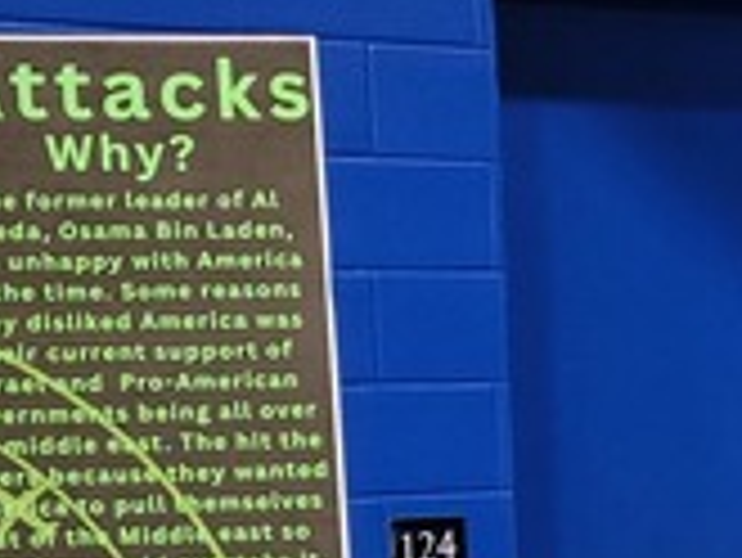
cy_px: 760
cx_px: 1138
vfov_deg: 9.1
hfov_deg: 11.7
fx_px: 3454
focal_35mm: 161
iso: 160
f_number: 1.8
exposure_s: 1/60
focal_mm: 5.4
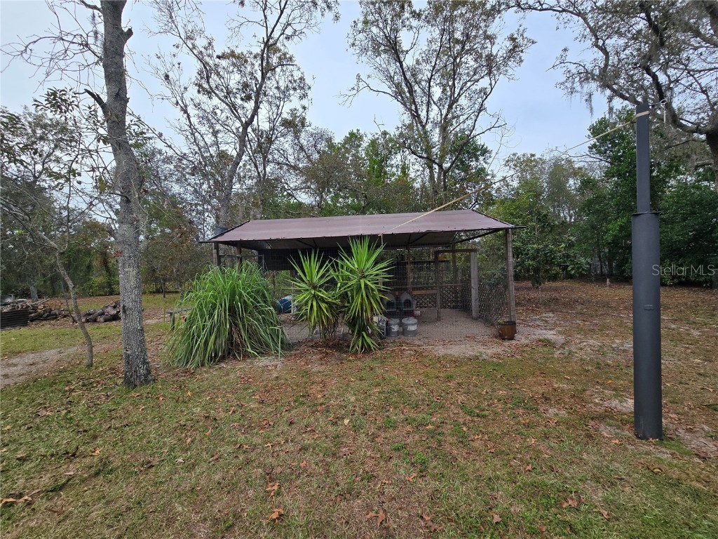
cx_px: 359
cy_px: 270
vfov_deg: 89.9
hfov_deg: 106.2
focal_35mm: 13
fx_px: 270
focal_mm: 2.2
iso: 50
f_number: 2.2
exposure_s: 1/919
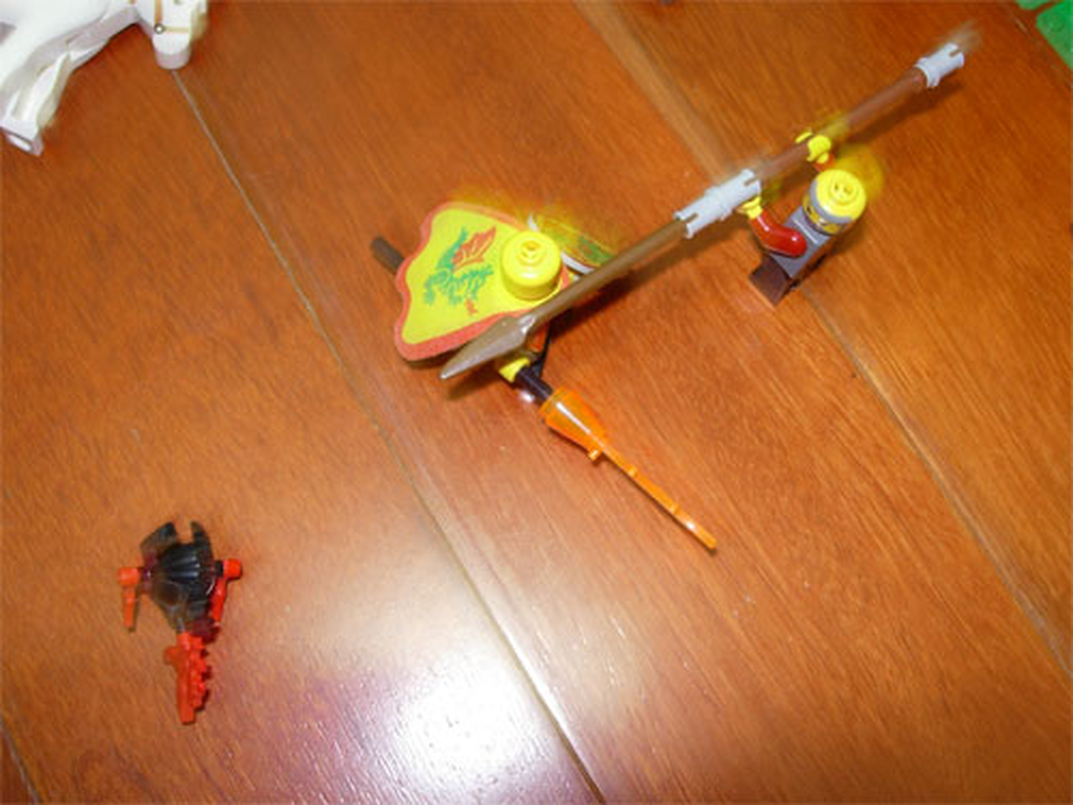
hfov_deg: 49.0
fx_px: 1178
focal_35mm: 38
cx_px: 536
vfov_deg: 37.7
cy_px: 402
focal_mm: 7.8
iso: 79
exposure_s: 1/1.3
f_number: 4.8
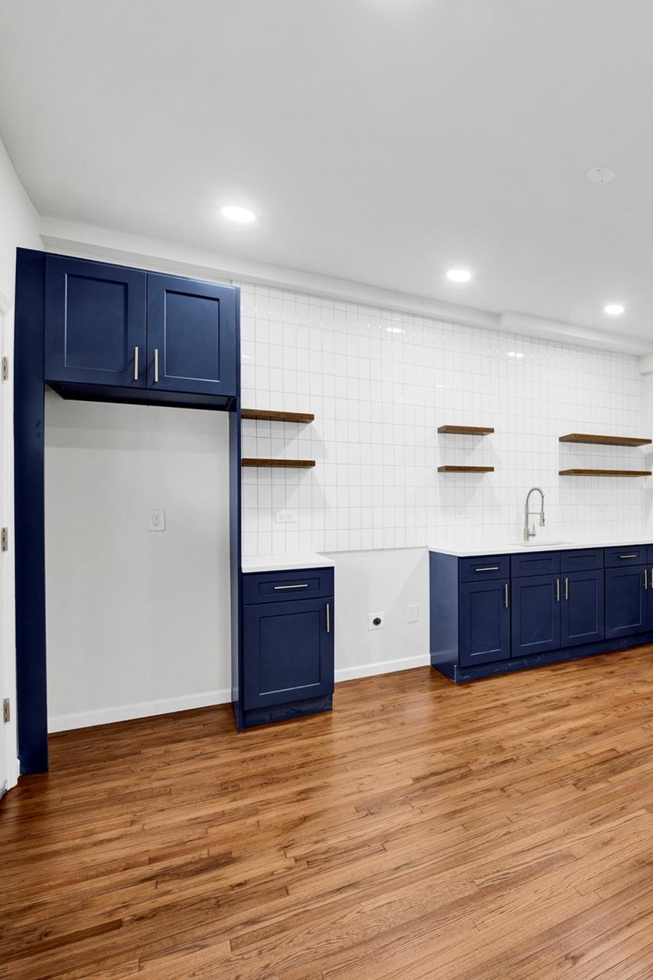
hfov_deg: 54.2
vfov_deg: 86.9
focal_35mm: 19
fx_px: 517
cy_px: 495
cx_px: 614
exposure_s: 1/3
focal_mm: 8
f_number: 9
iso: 100
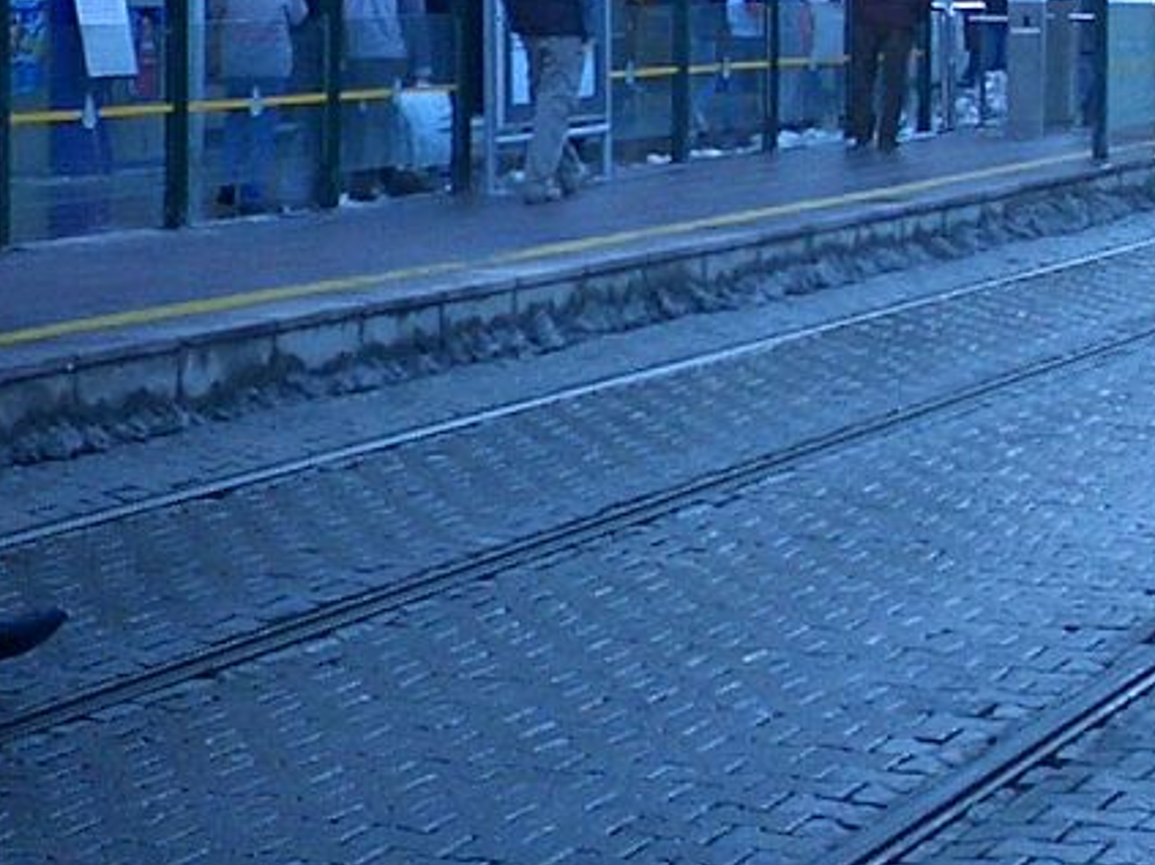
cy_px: -79
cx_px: 844
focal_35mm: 112
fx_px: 3736
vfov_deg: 13.0
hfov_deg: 17.5
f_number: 3.5
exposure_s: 1/125
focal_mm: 5.6
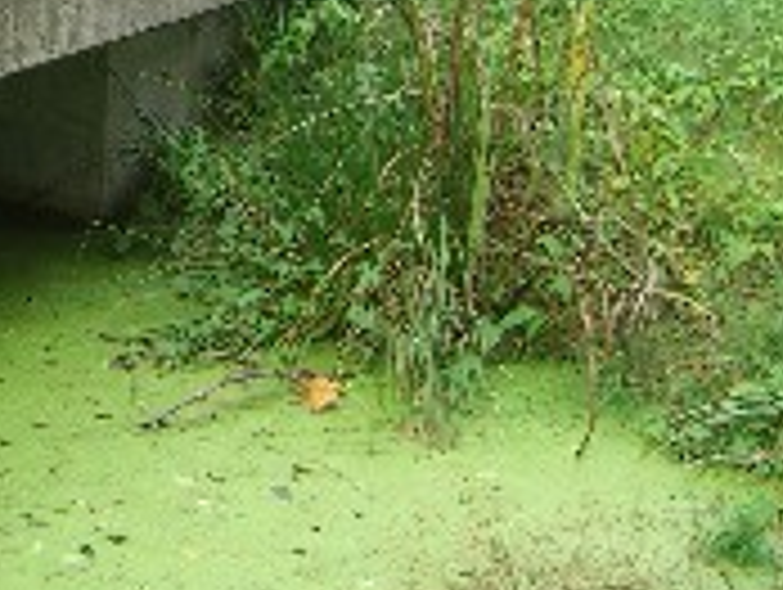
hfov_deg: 14.3
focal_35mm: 127
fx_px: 2877
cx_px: -452
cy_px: 47
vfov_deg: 11.6
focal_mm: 7.9
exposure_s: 1/125
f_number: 2.8
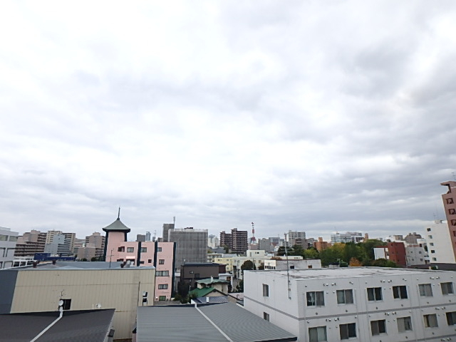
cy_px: 171
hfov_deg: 79.0
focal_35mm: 21
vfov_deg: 63.4
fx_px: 277
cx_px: 228
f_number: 3.5
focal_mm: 3.7
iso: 125
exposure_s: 1/250
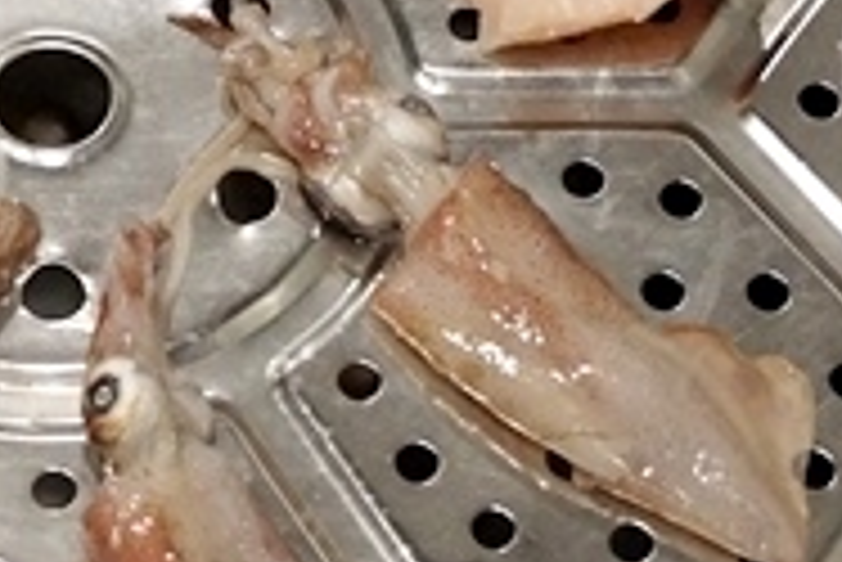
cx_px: 41
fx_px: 3722
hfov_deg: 12.8
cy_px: 196
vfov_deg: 8.6
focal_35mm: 159
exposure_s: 1/100
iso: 3200
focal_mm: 32
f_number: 5
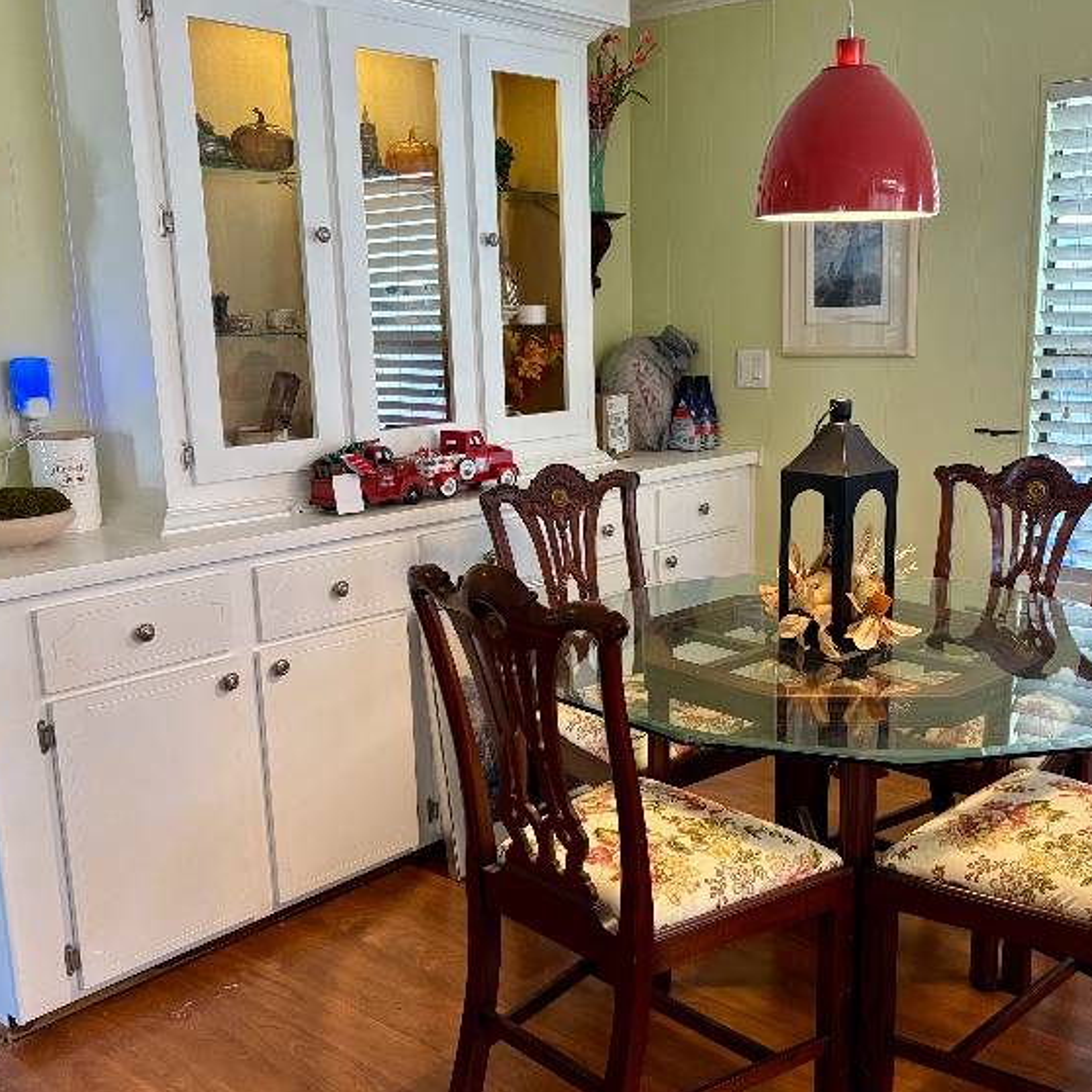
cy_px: 572
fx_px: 1249
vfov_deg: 47.2
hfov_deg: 47.1
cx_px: 622
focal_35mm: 35
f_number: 1.6
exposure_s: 1/120
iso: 250
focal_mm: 5.96
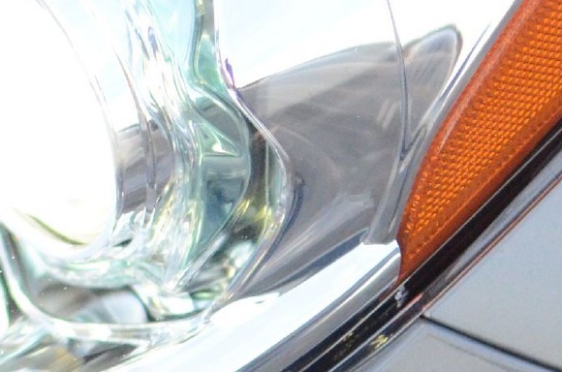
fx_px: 3523
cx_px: -9
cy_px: -47
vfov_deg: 6.0
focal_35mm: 226
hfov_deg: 9.1
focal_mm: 35
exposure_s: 1/8000
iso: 3200
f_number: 1.8
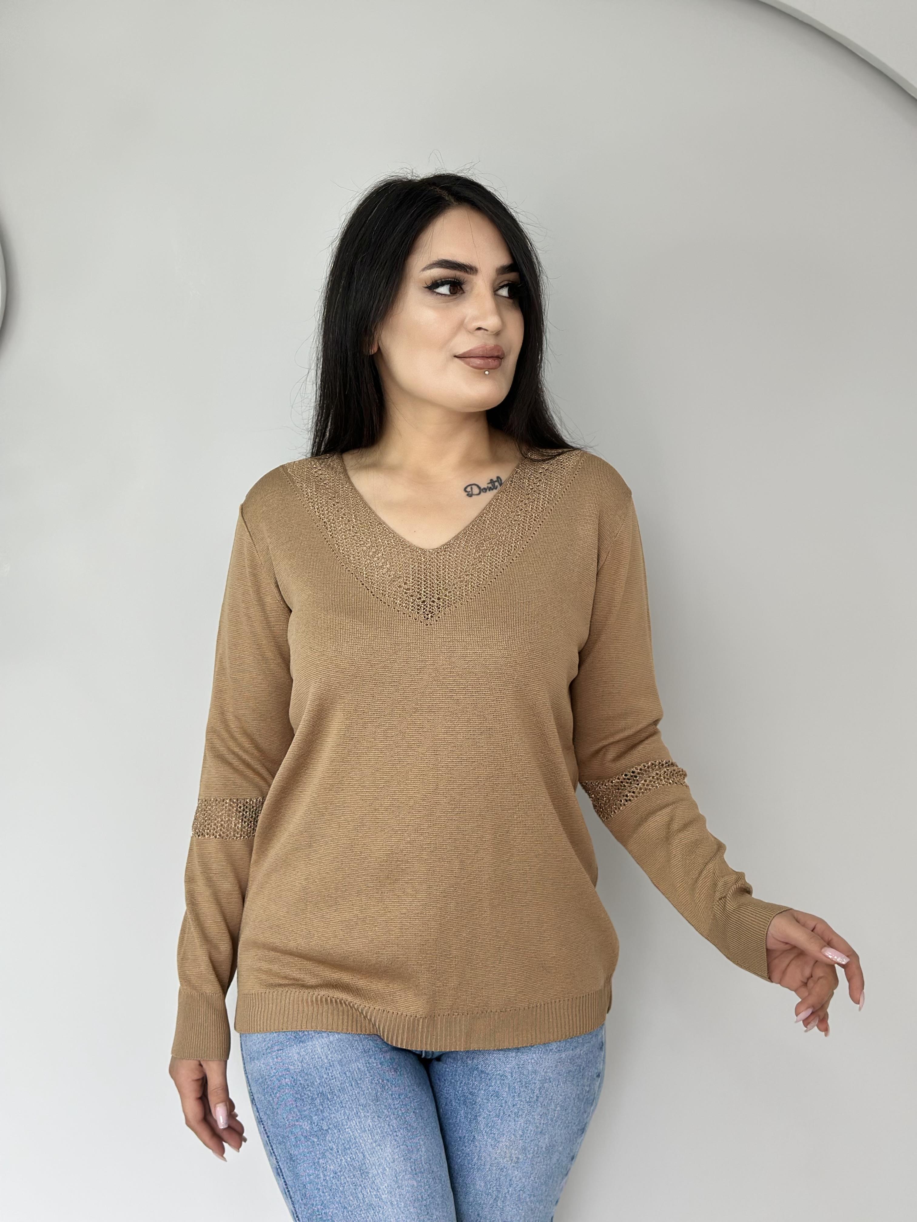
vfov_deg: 39.7
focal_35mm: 48
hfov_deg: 30.3
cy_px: 611
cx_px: 458
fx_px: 1695
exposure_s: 1/121
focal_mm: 6.86
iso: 100
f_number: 1.78
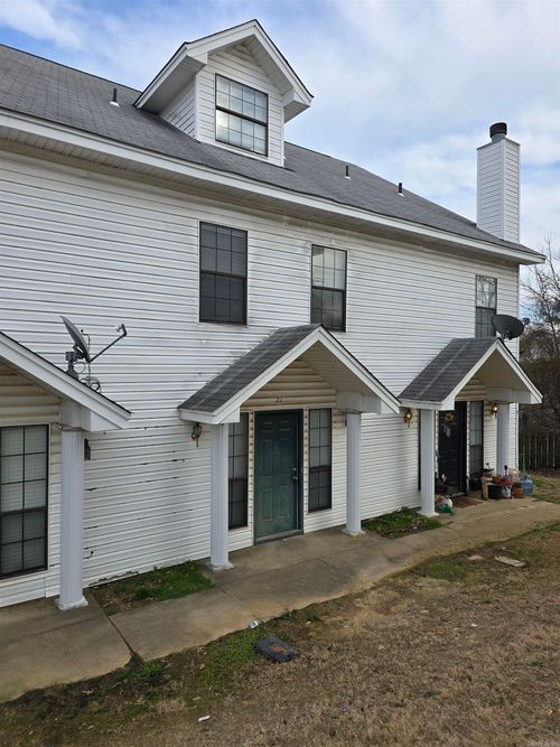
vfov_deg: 73.9
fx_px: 496
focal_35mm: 23
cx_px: 280
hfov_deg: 58.9
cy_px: 374
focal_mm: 6.3
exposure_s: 1/431
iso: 12
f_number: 1.7
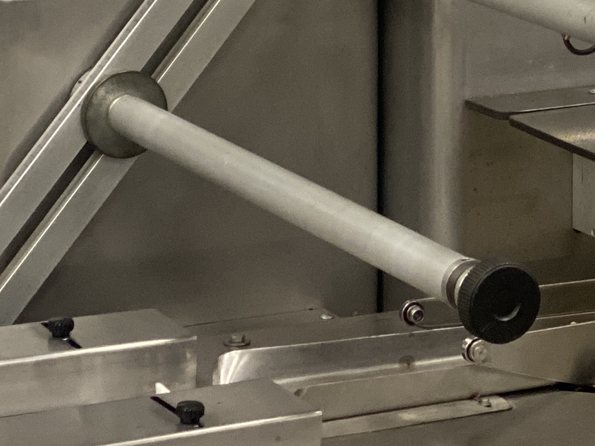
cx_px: 542
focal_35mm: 204
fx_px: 3506
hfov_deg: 9.7
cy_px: -201
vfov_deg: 7.2
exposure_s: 1/33
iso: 250
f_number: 2
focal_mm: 6
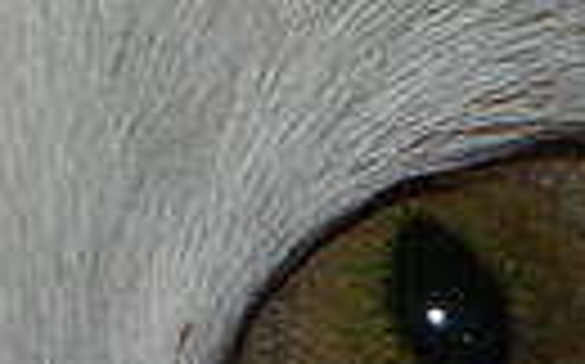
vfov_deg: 0.6
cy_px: 431
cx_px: -472
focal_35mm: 2239
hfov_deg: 0.9
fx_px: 35666
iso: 100
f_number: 3.6
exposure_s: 1/100
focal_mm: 55.4
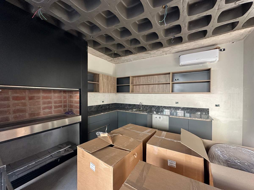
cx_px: 127
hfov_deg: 102.1
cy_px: 95
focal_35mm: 14
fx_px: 103
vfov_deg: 85.7
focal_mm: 2.22
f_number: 2.2
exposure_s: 1/99
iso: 250
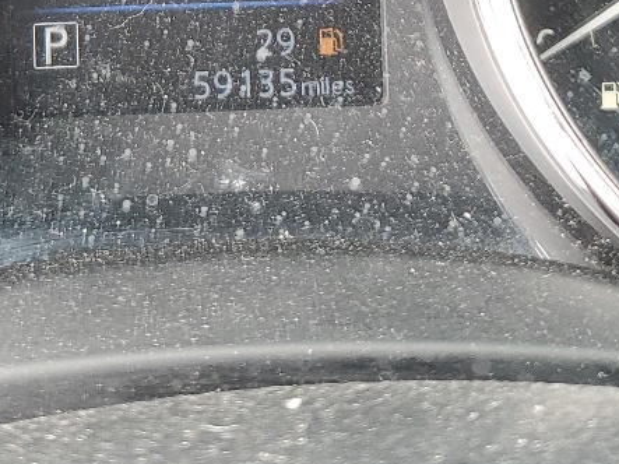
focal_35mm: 94
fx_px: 1680
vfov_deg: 14.5
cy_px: -253
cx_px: 123
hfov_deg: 20.6
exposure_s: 1/60.2
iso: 53
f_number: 1.5
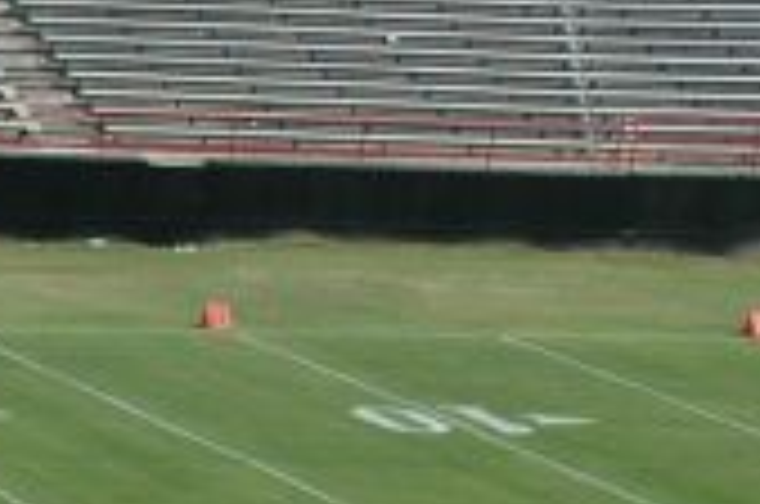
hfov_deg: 6.8
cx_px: -787
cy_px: 918
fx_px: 6132
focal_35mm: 291
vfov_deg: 4.6
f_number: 9
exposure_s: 1/320
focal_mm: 32
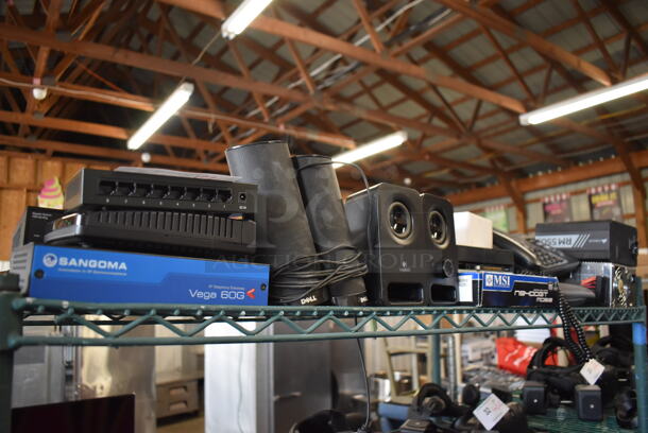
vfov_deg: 48.0
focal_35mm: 27
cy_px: 216
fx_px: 486
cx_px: 324
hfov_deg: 67.3
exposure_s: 1/125
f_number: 3.5
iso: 1400
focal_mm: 18
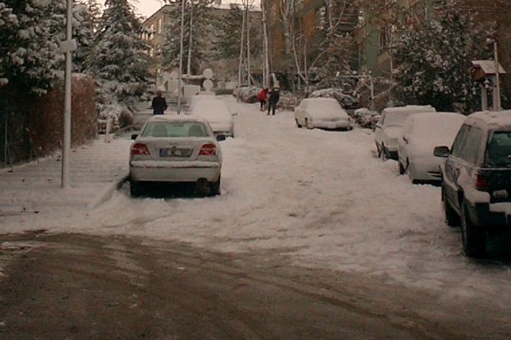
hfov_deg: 24.9
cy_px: -15
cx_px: 172
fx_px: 1149
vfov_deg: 16.4
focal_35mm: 81
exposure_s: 1/200
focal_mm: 5.6
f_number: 3.5
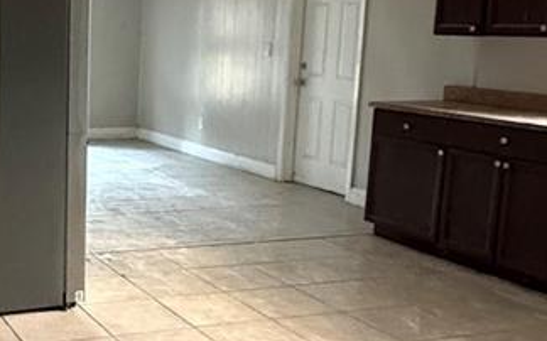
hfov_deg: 34.0
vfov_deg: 23.5
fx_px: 819
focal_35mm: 55
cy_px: 155
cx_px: 15
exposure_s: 1/60
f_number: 2.2
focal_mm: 2.22
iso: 1000
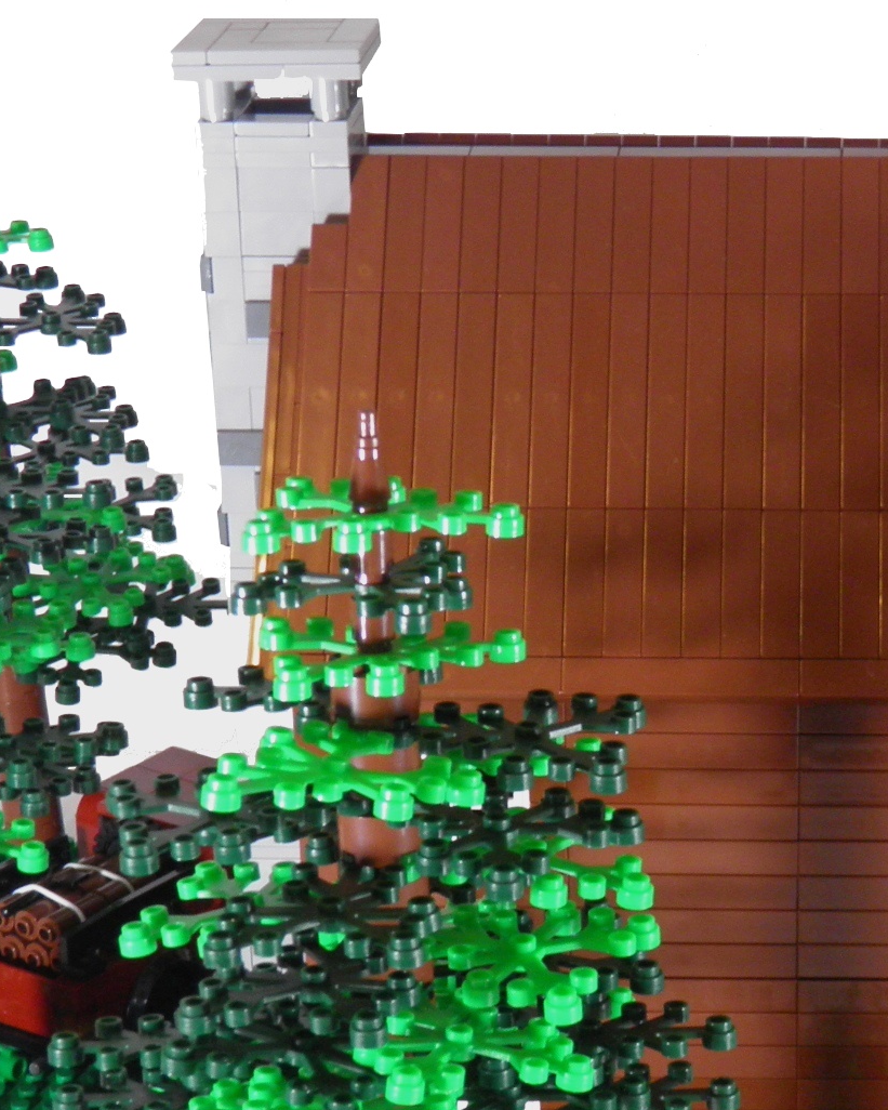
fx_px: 3120
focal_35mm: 95
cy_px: 819
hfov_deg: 16.0
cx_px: 777
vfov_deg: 20.0
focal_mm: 7.1
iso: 125
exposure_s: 1/8
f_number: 3.2
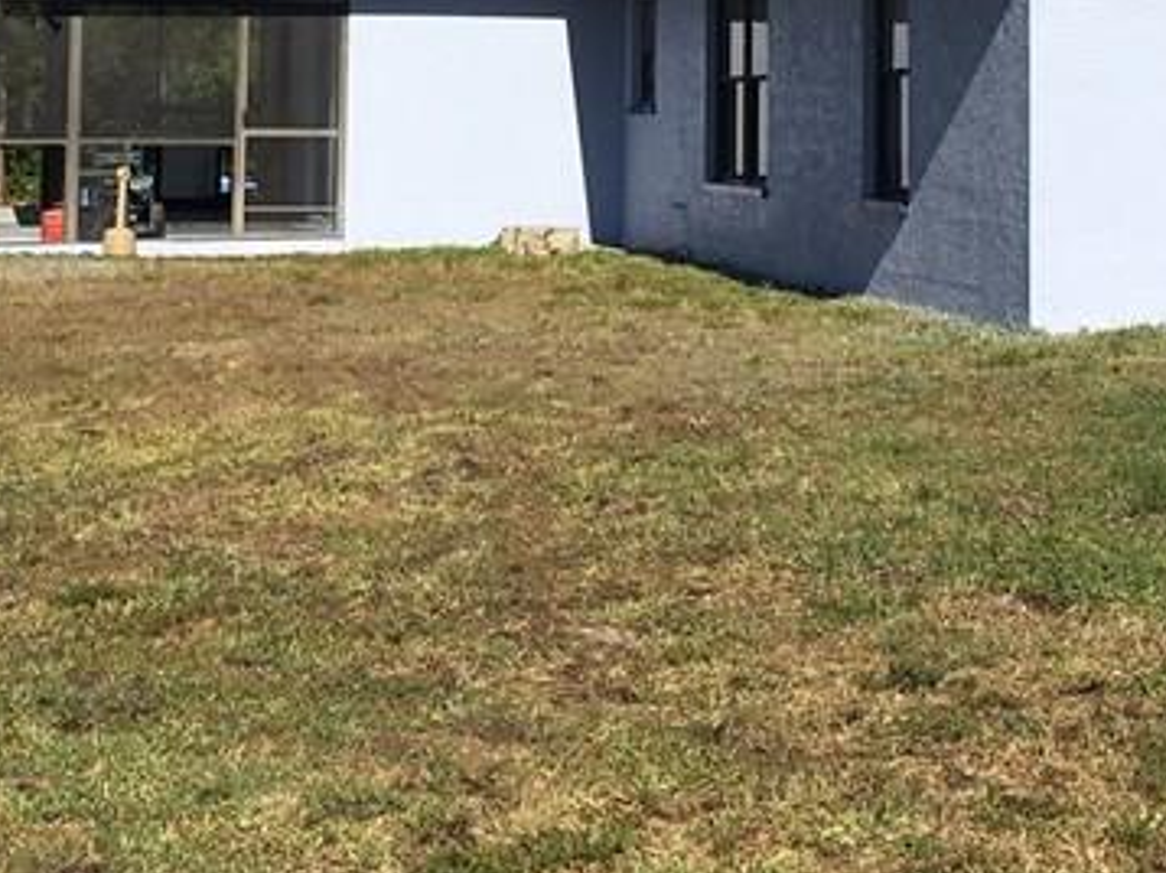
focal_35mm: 83
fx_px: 2794
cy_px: -59
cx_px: 687
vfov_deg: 17.2
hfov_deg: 23.5
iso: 25
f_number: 2.2
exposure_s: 1/2747
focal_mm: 4.15
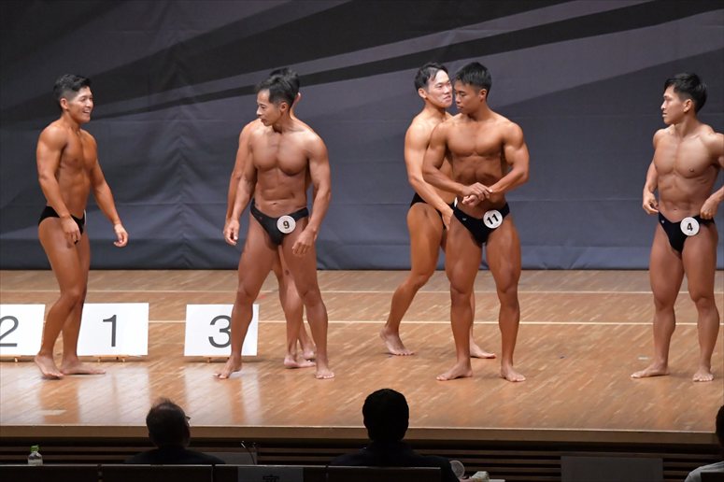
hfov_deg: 10.2
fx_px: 4061
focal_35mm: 202
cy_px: 241
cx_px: 362
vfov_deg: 6.8
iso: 8000
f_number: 5.6
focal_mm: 135
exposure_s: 1/400
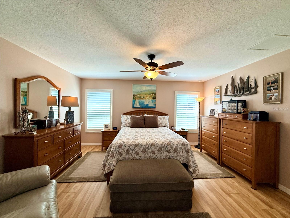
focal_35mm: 14
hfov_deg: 102.1
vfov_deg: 85.7
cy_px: 109
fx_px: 117
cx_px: 145
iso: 80
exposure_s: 1/120
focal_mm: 2.22
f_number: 2.2
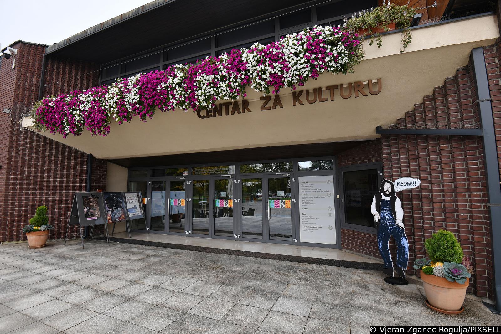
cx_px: 250
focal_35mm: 16
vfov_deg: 73.8
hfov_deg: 96.7
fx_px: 223
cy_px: 167
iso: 125
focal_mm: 16
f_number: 5
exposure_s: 1/250
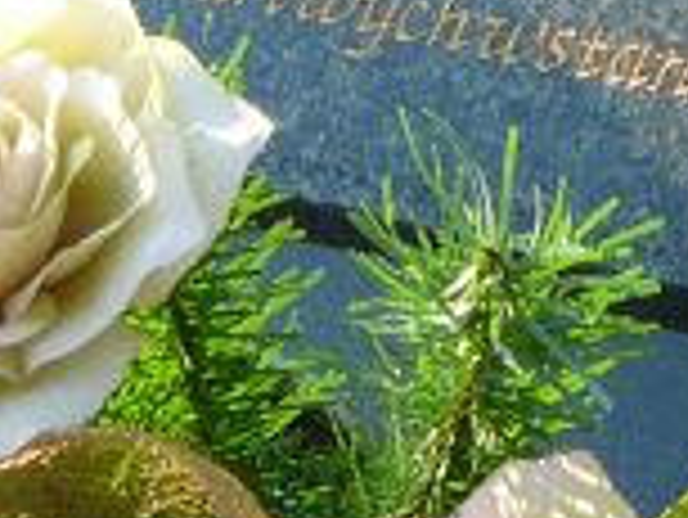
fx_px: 2904
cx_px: 1075
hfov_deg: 12.7
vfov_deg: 9.5
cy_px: -495
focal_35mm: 146
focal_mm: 5.2
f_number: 2.8
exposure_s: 1/200
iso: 80
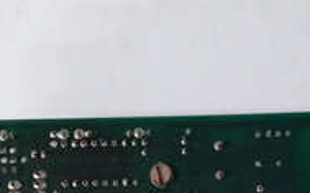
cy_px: 299
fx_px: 769
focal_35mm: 91
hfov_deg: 22.6
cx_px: 233
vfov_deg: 13.4
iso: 674
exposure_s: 1/33
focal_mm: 3.79
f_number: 2
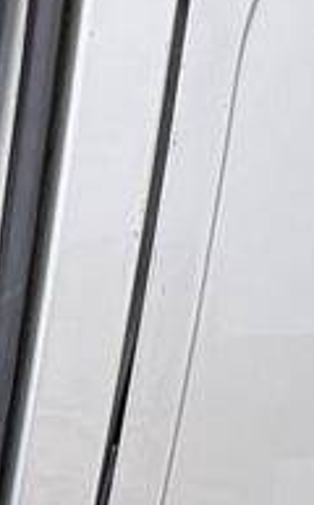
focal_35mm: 69
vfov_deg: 25.3
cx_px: -421
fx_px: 948
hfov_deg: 13.8
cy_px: 672
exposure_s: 1/146
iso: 40
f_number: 2.2
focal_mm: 2.22
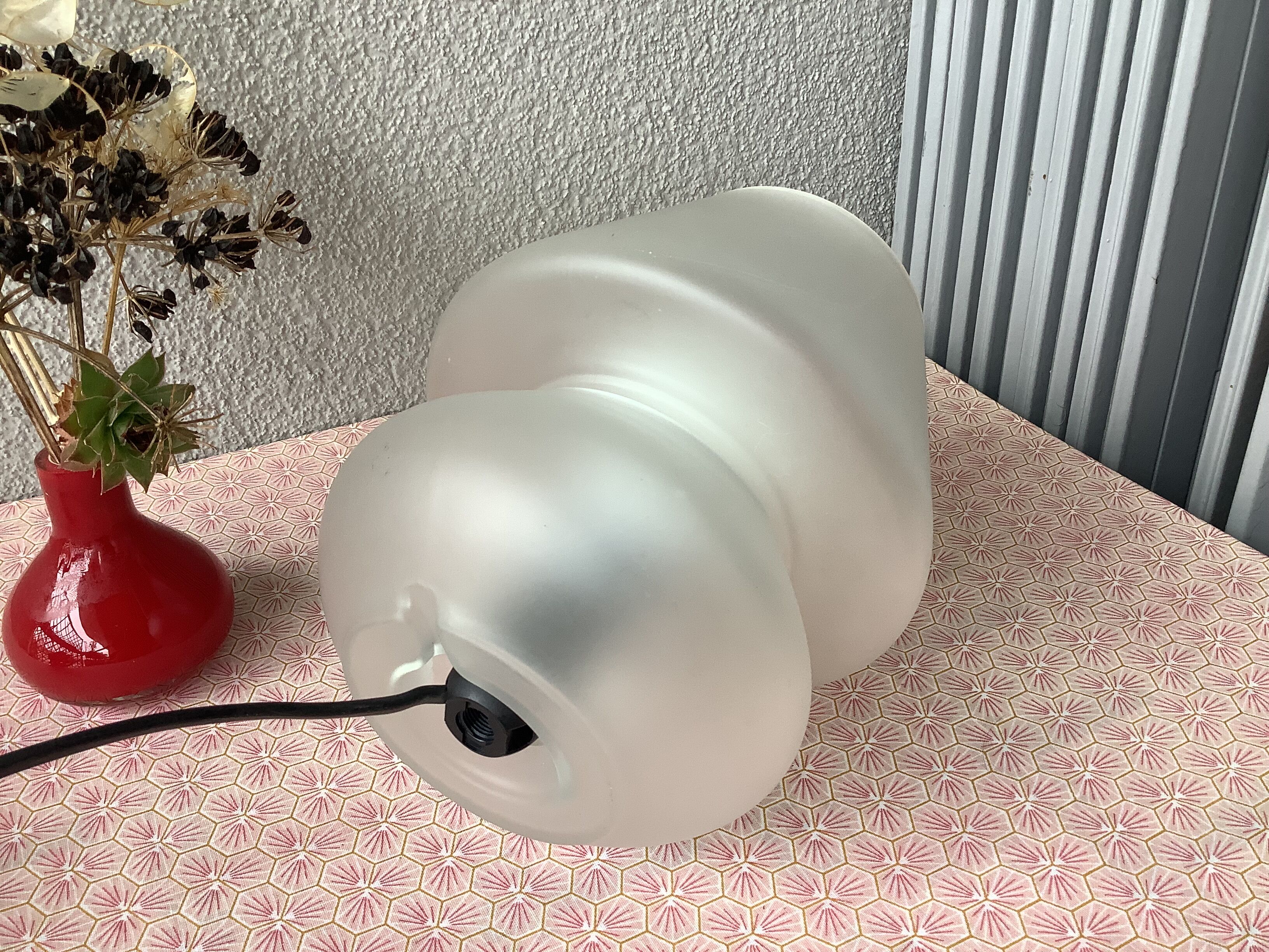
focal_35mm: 31
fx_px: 1136
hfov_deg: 58.4
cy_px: 476
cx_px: 634
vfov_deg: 45.4
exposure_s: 1/100
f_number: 2.4
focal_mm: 3.3
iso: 64
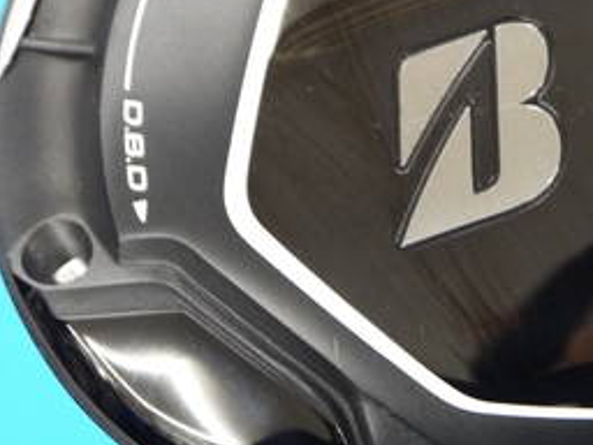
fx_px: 3597
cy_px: 121
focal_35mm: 210
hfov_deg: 9.4
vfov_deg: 7.1
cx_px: 593
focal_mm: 42
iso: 800
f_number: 5.6
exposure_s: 1/40
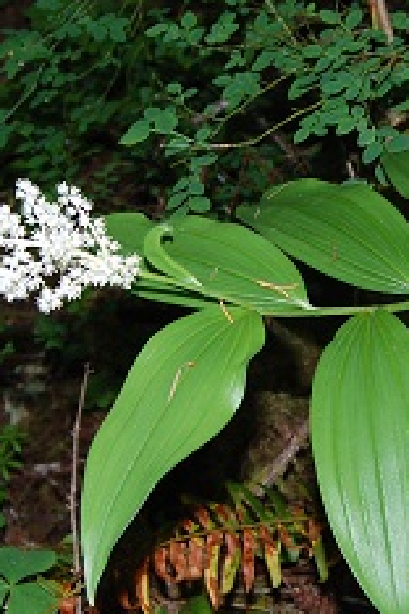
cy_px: 281
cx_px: 270
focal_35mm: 88
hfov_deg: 15.5
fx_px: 1504
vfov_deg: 23.0
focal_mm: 23
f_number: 5.6
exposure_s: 1/125
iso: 200
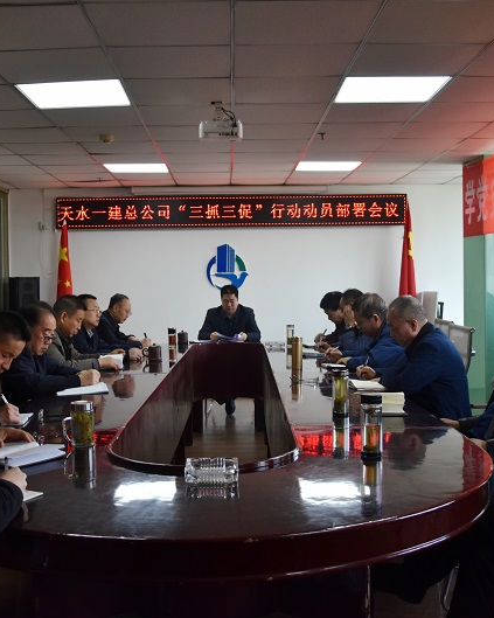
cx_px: 217
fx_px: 817
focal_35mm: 45
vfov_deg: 41.4
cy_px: 310
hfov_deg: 33.6
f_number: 3.8
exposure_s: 1/125
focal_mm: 21
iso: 800
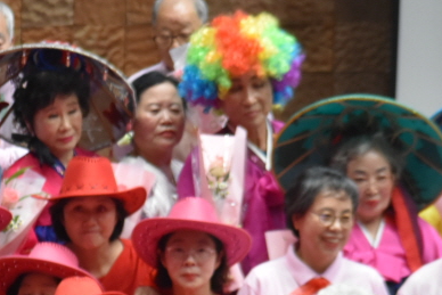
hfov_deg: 4.3
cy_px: 310
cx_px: -76
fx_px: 5936
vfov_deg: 2.8
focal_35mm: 483
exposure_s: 1/60
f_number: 4.8
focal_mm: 125
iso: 1600
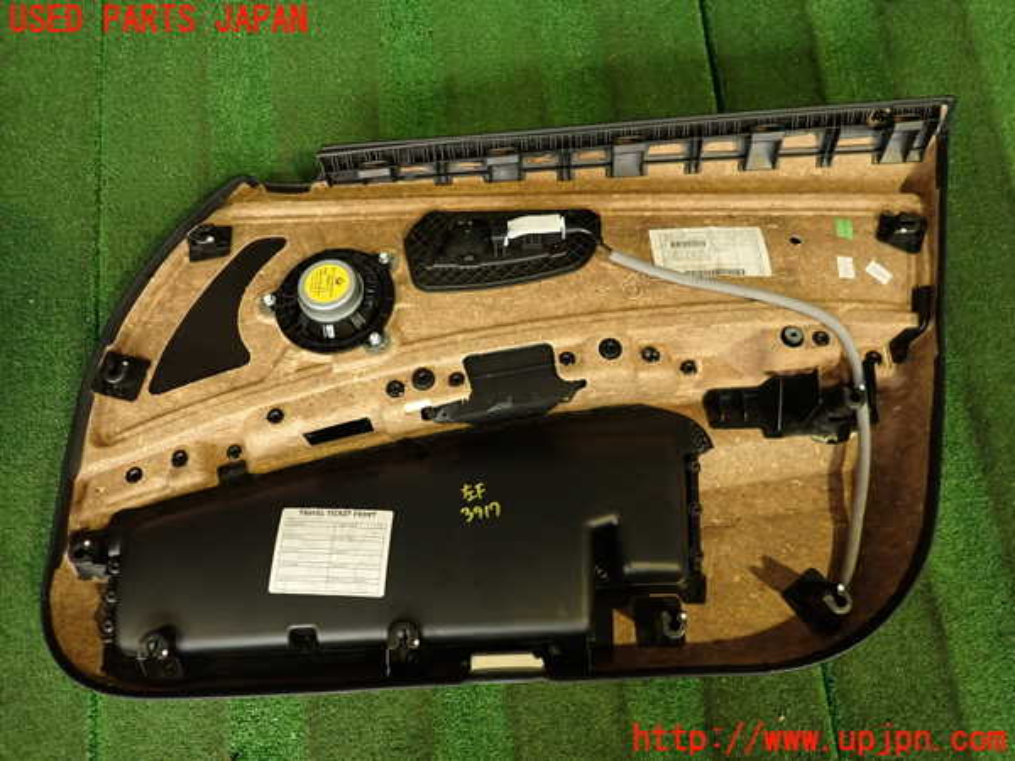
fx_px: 733
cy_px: 380
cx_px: 508
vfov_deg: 54.9
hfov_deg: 69.4
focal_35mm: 25
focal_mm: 4.5
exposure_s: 1/30
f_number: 2
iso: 250
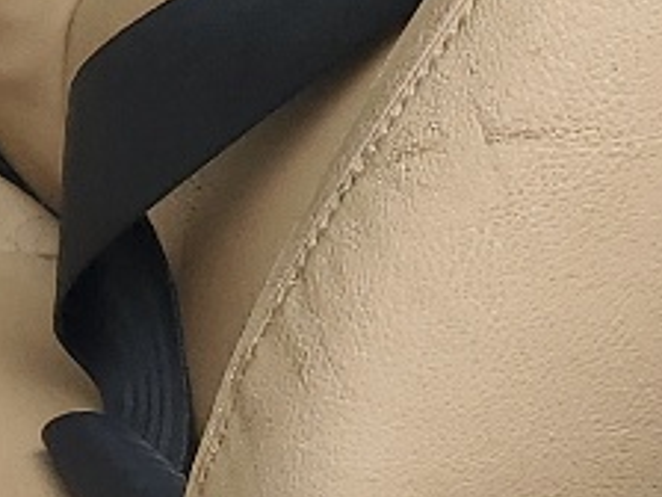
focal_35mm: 186
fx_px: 3557
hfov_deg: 9.5
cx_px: -907
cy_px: -275
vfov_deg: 7.8
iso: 50
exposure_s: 1/476
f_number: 1.5
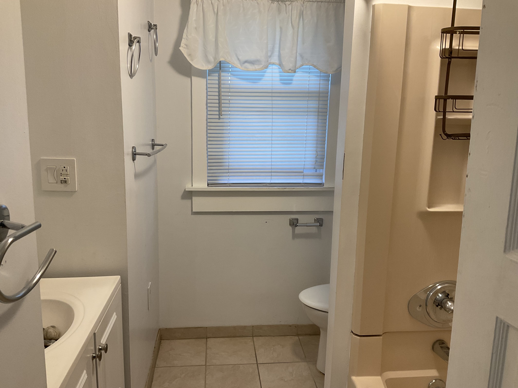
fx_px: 434
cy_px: 194
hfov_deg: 61.7
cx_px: 259
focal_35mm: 29
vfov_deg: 48.2
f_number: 1.8
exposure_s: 1/60
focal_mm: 3
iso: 50
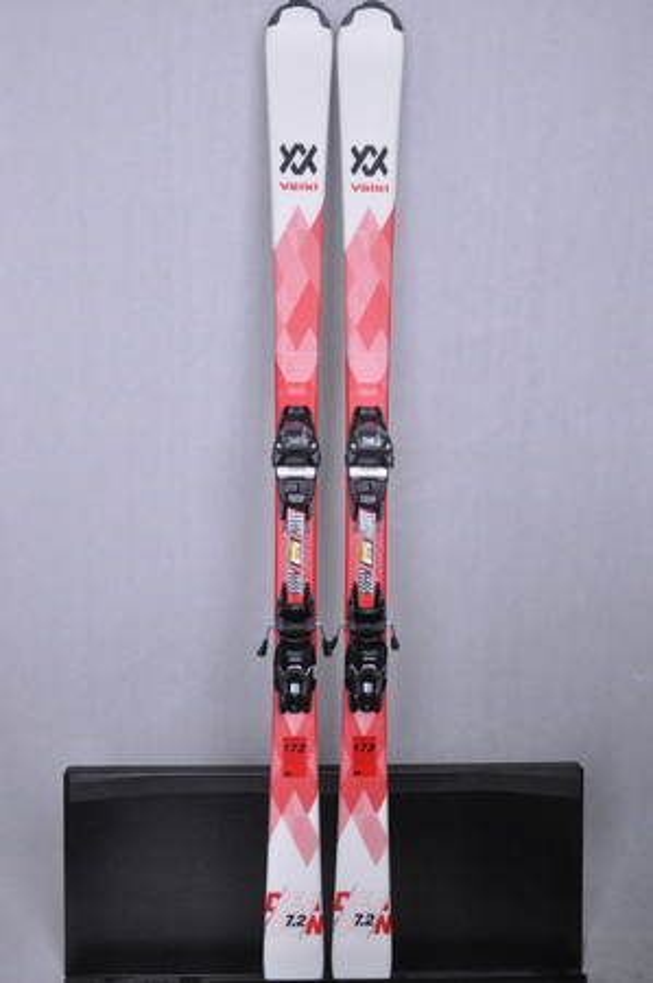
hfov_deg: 39.9
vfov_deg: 57.3
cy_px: 492
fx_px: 900
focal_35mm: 33
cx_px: 326
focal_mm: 22
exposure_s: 1/125
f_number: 9.5
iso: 3200
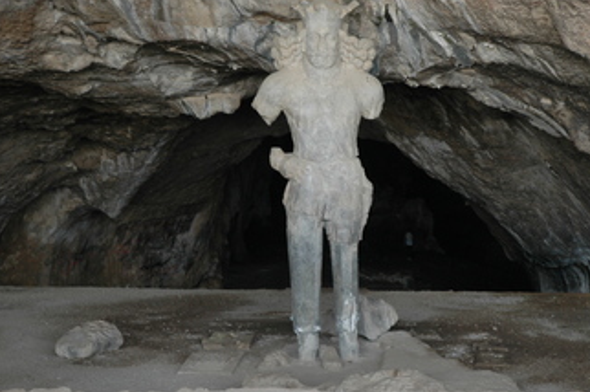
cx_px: 334
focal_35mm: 90
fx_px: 1473
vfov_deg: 15.2
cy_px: 170
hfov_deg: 22.6
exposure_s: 1/60
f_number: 4.5
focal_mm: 48
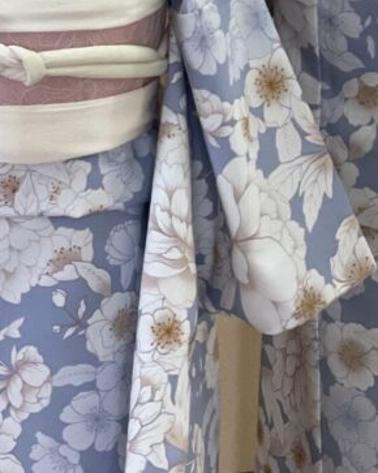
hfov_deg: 8.1
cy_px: 62
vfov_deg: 10.1
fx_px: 2673
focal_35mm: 191
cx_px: 136
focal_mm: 6
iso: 200
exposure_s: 1/100
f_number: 2
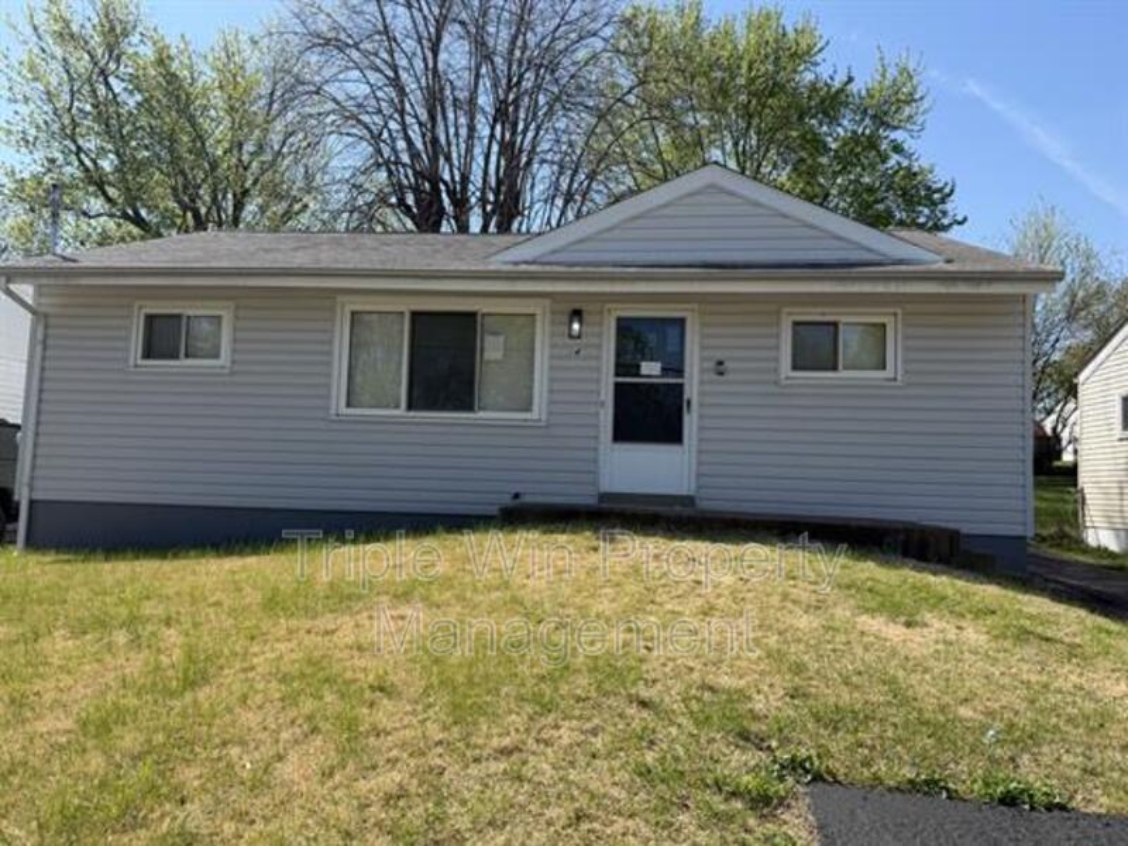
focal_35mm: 24
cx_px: 564
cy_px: 423
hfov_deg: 71.6
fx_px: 782
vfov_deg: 56.8
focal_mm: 6.76
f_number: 1.78
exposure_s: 1/3279
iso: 80
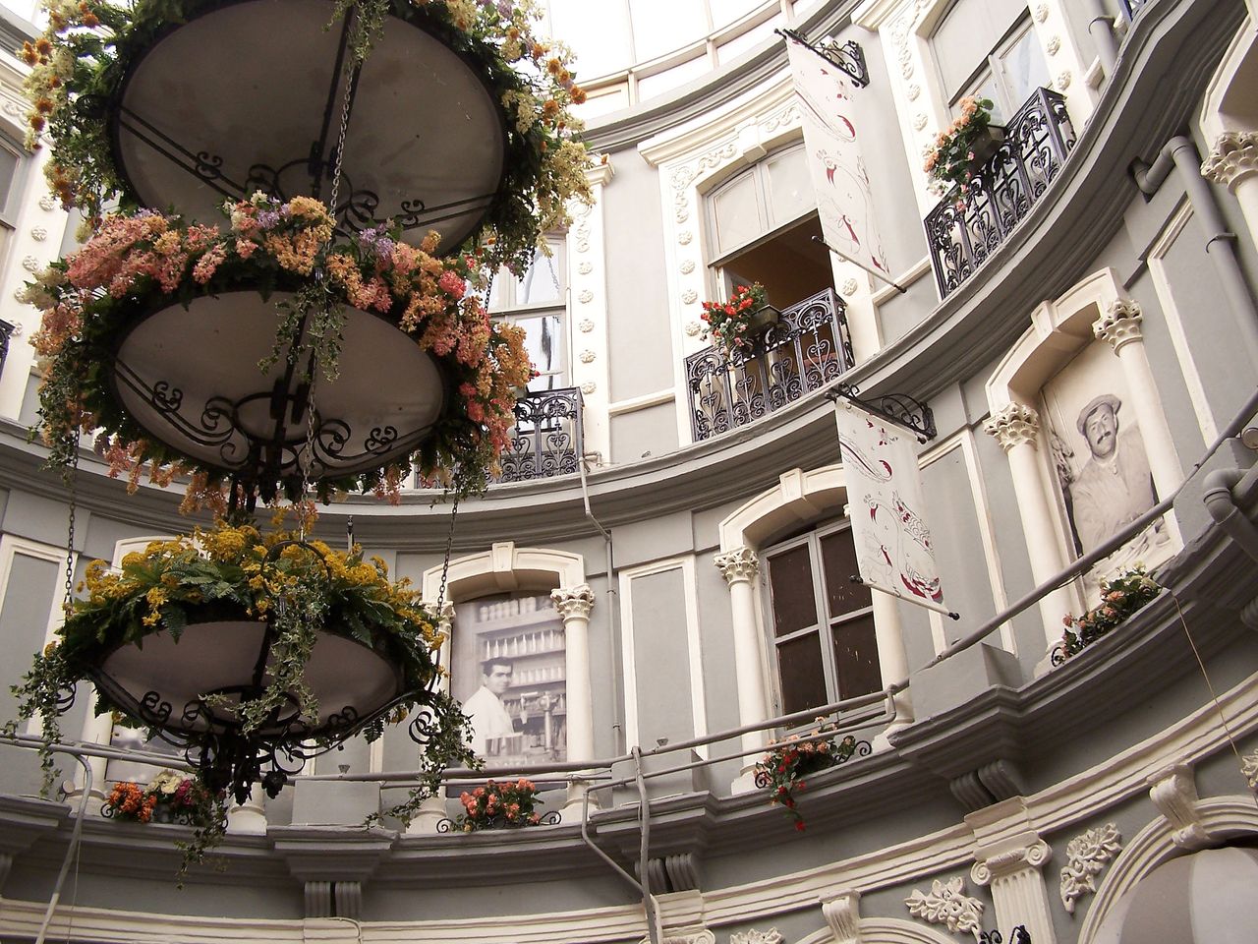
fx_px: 1381
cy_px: 472
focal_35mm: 38
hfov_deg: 49.0
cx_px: 629
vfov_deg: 37.7
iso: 100
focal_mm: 6.3
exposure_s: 1/30
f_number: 2.8
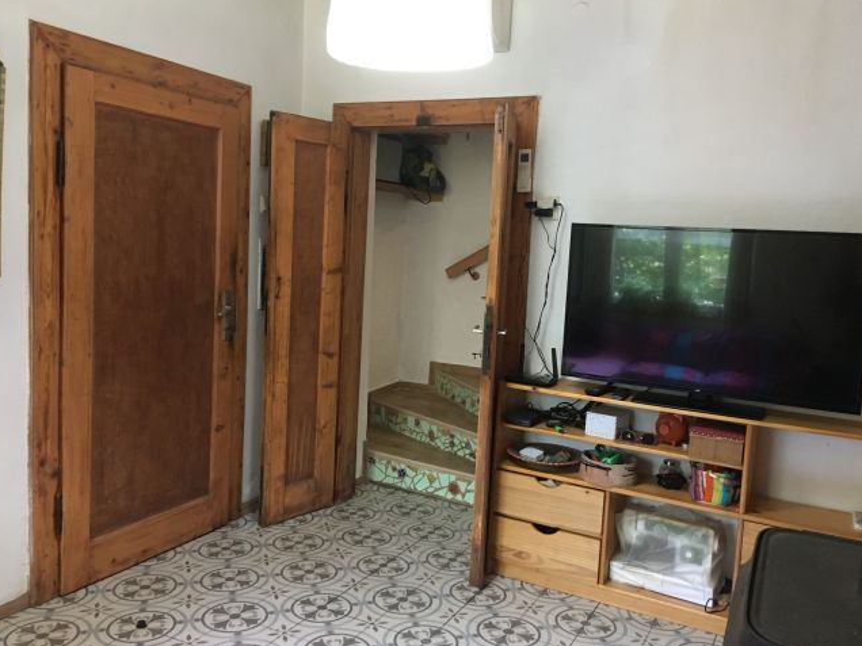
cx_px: 447
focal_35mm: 31
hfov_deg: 58.3
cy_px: 317
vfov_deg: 45.4
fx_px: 772
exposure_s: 1/17
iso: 200
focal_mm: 4.15
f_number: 2.2
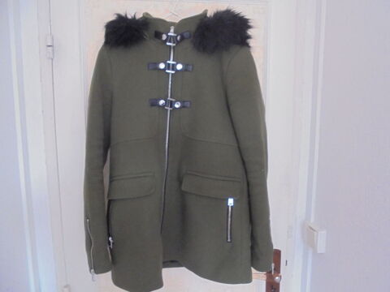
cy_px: 146
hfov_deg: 67.3
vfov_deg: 53.1
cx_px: 195
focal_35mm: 26
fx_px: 293
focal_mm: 4.6
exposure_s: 1/50
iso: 500
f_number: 3.5
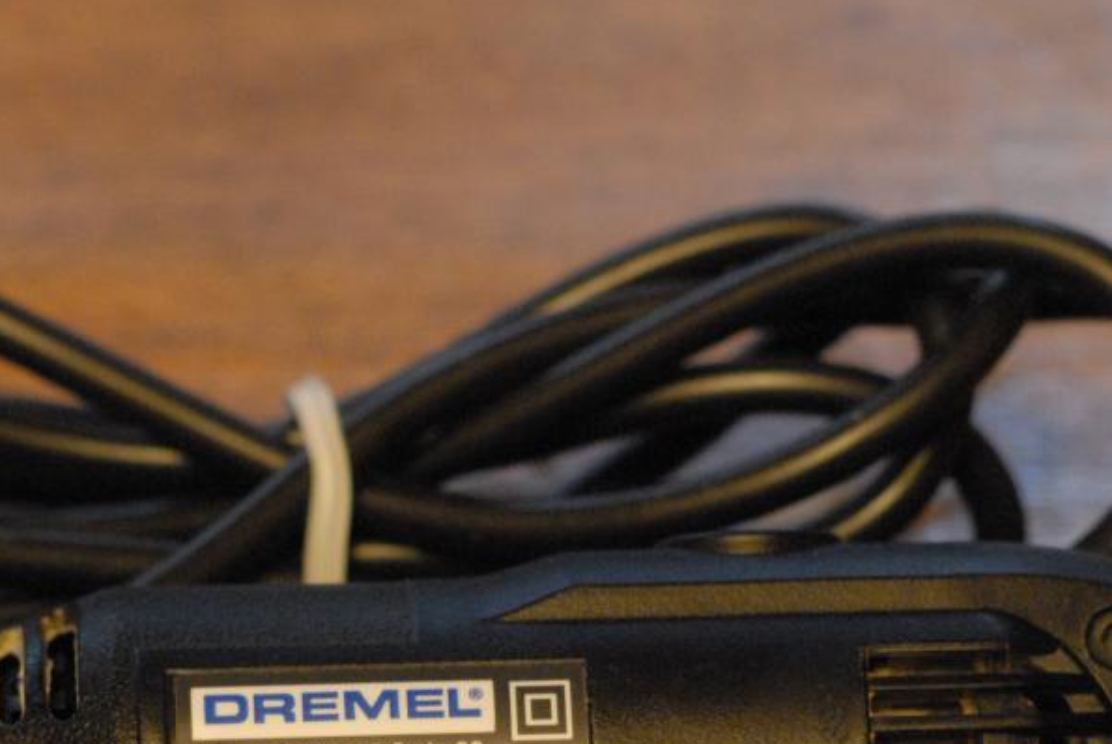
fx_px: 8871
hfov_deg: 7.2
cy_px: 638
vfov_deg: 4.8
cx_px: 321
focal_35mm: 287
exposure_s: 1/30
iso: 1600
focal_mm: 105
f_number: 5.6
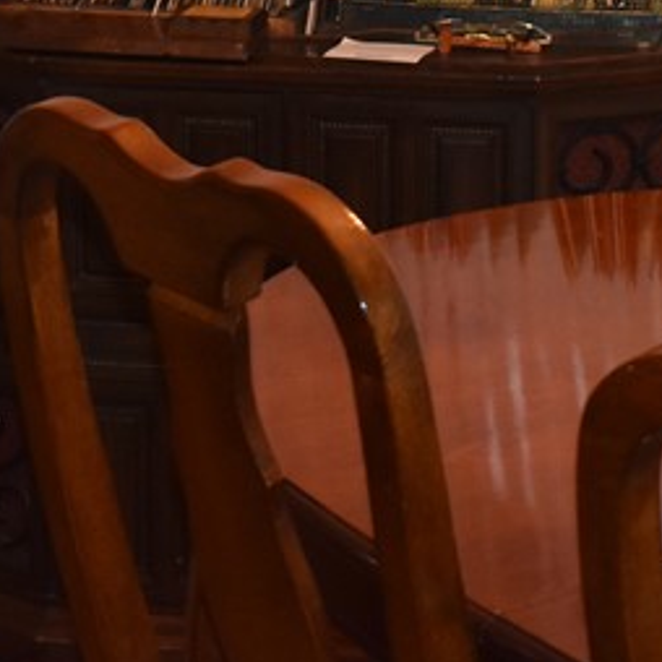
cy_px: -255
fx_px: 3415
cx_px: 240
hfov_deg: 11.1
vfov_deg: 10.8
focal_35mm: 158
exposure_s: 1/125
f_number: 4.2
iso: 1250
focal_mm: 29
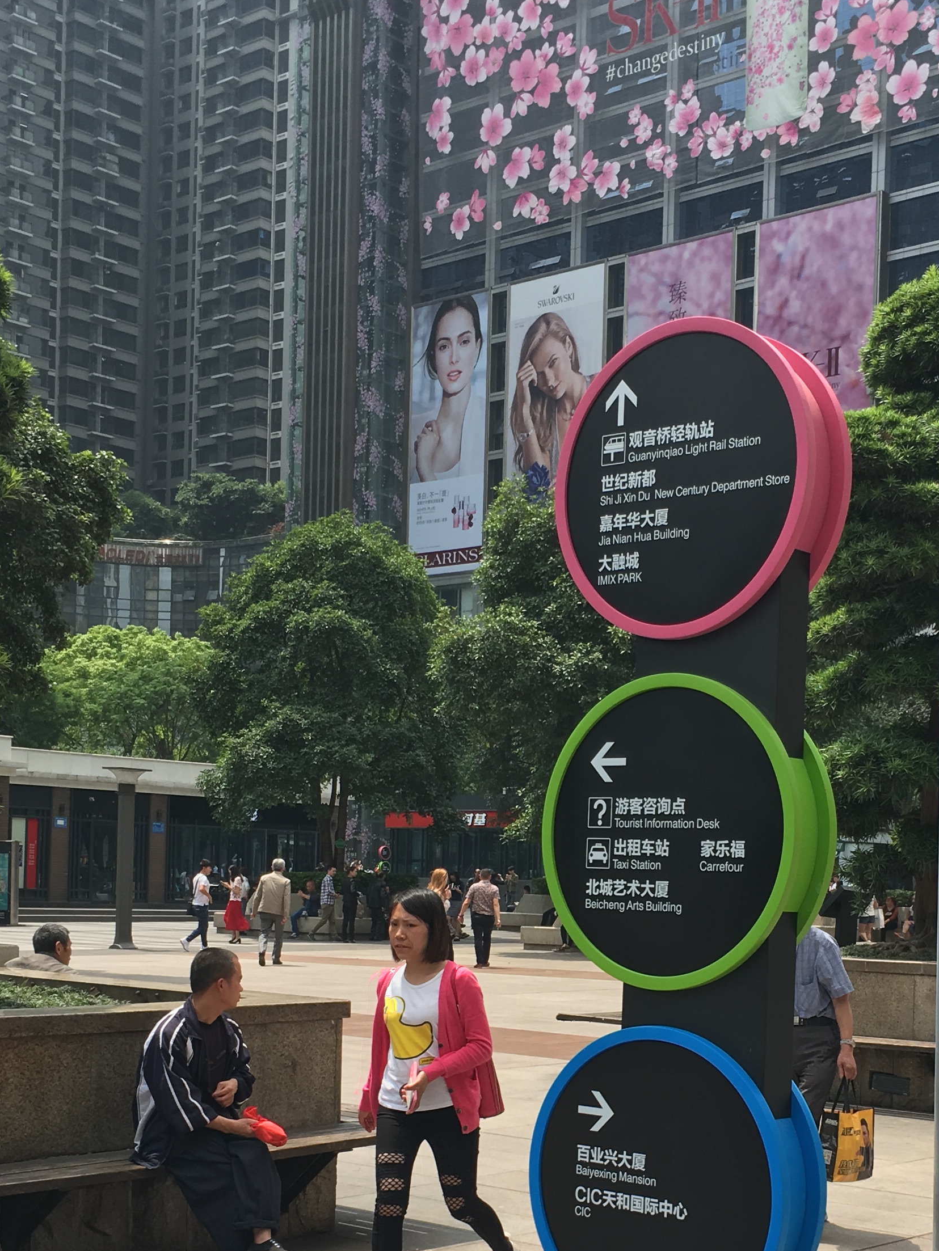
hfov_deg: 27.3
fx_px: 1917
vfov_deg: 35.5
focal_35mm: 53
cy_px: 919
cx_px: 656
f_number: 2.2
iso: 25
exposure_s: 1/746
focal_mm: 4.15
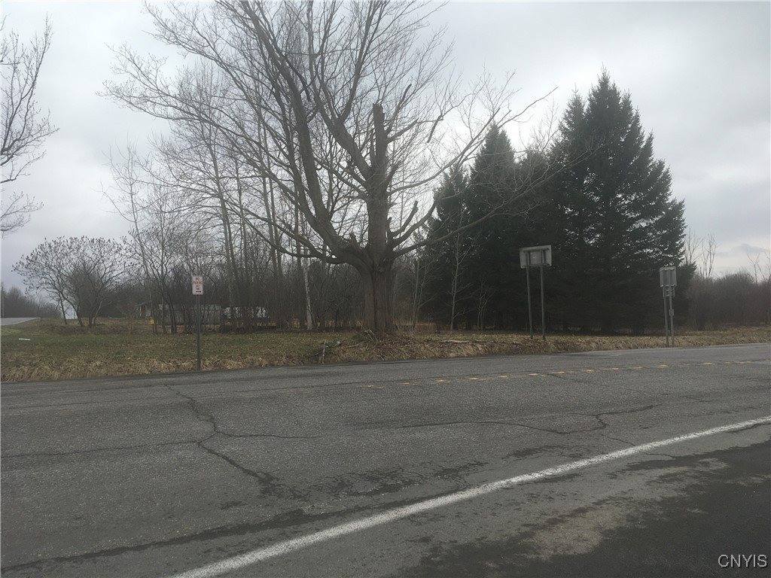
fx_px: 646
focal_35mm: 29
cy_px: 289
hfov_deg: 61.7
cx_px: 386
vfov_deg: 48.2
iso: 25
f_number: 2.2
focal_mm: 4.15
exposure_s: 1/1748
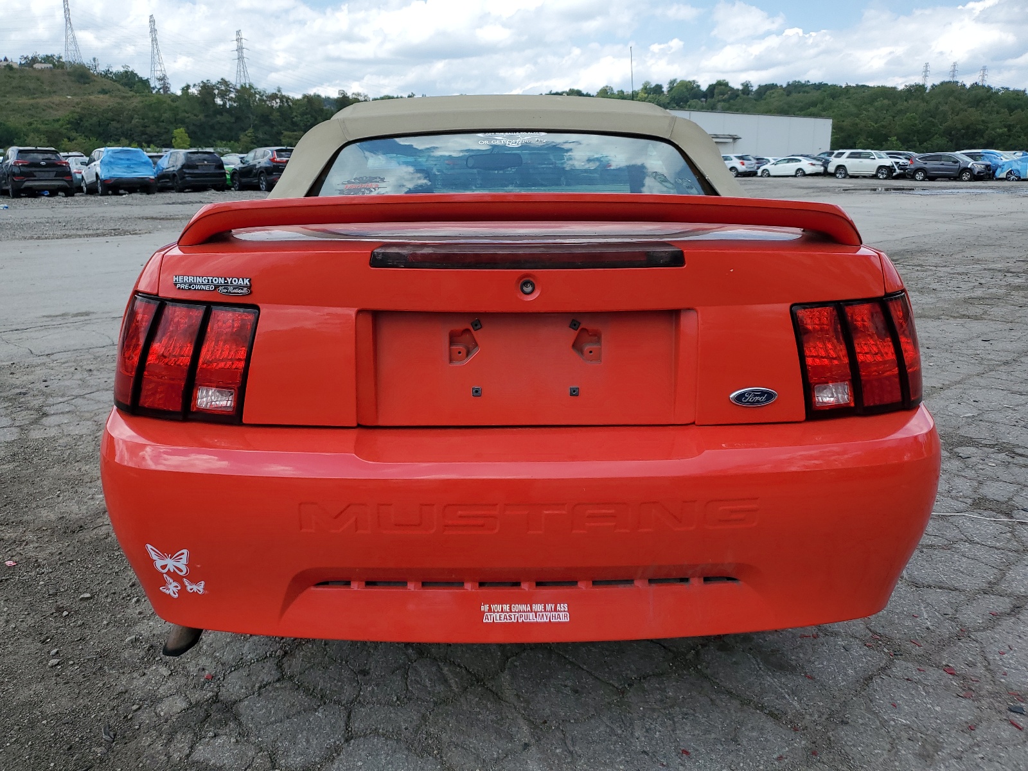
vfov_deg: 53.1
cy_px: 386
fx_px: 772
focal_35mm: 26
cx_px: 514
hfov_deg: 67.3
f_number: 1.5
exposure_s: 1/2500
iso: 50
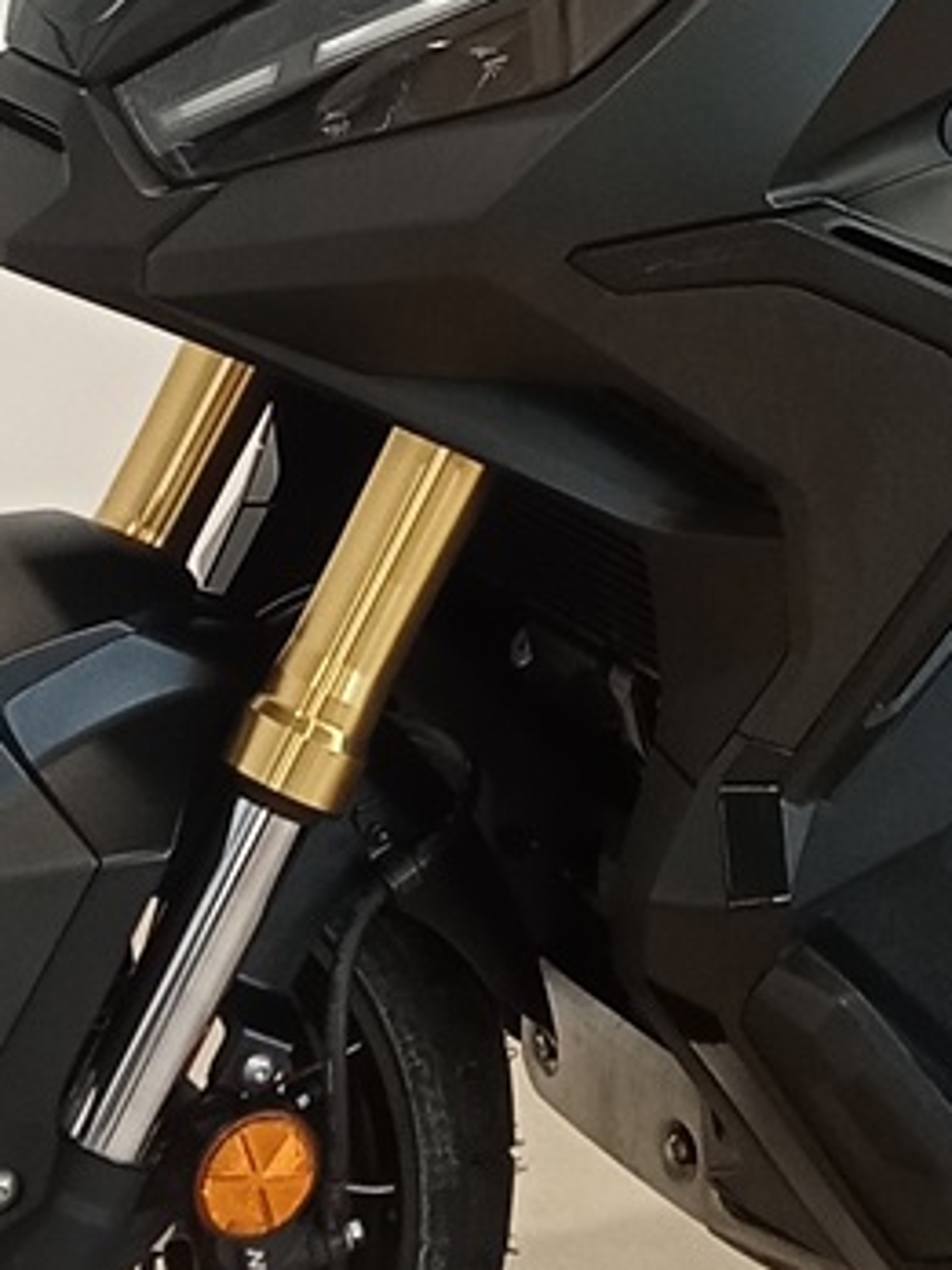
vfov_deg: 16.1
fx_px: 4400
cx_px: 861
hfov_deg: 12.3
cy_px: -13
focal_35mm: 120
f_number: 2.2
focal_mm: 3.46
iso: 283
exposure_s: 1/33.3
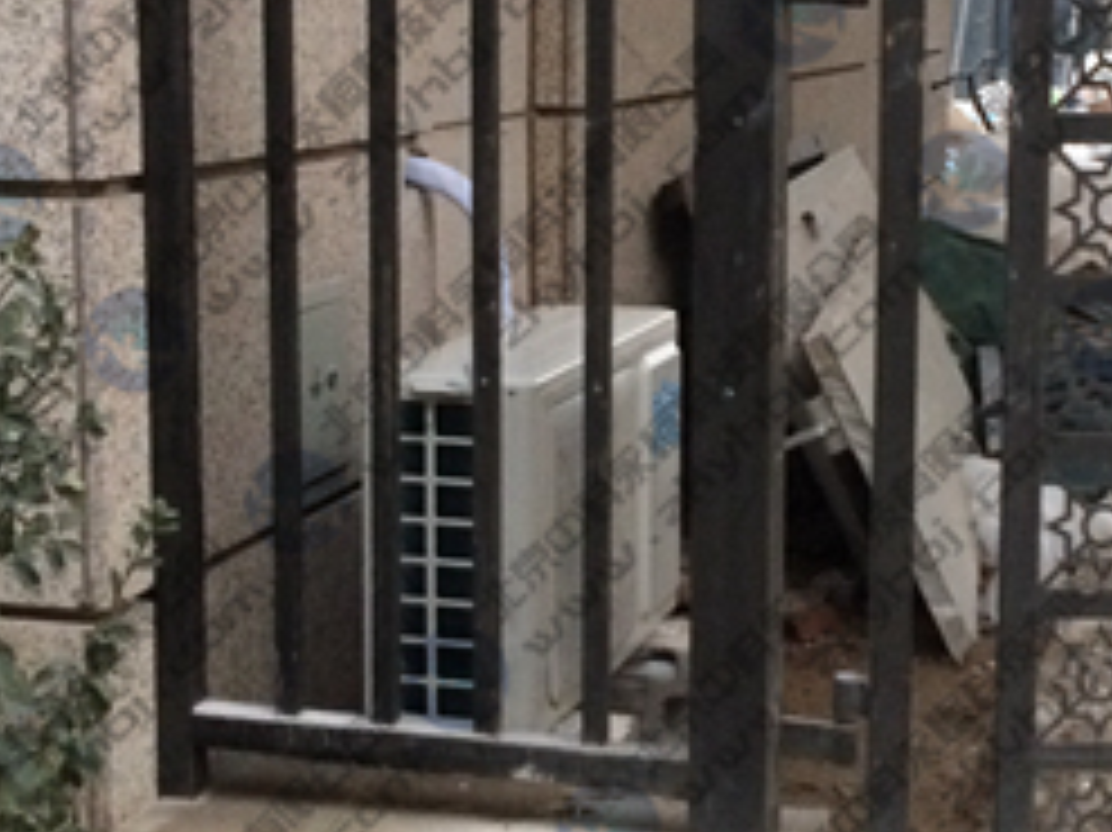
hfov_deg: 26.5
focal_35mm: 73
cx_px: 756
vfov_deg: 20.1
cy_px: 292
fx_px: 2344
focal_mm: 4.12
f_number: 2.2
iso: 320
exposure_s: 1/24
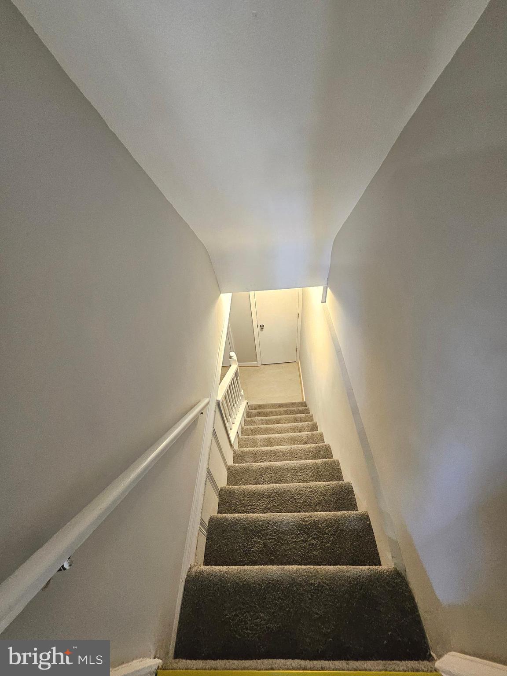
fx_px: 254
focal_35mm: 13
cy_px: 338
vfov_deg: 106.2
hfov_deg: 89.9
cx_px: 254
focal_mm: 1.74
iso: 320
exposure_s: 1/30
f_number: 2.2
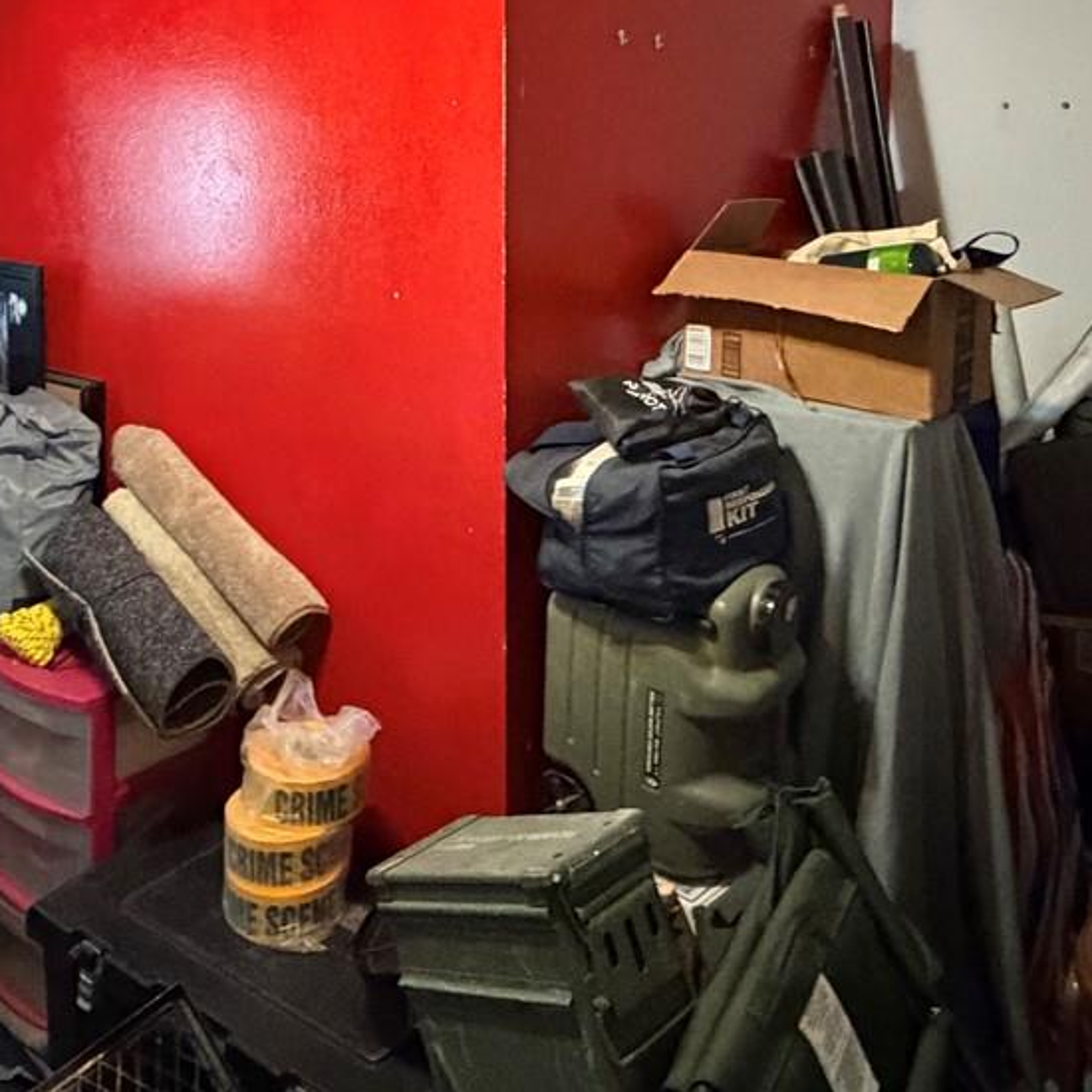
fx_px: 1285
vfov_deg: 43.5
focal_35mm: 36
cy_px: 189
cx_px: 429
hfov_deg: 45.8
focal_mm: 2.22
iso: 1250
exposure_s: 1/30
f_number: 2.2
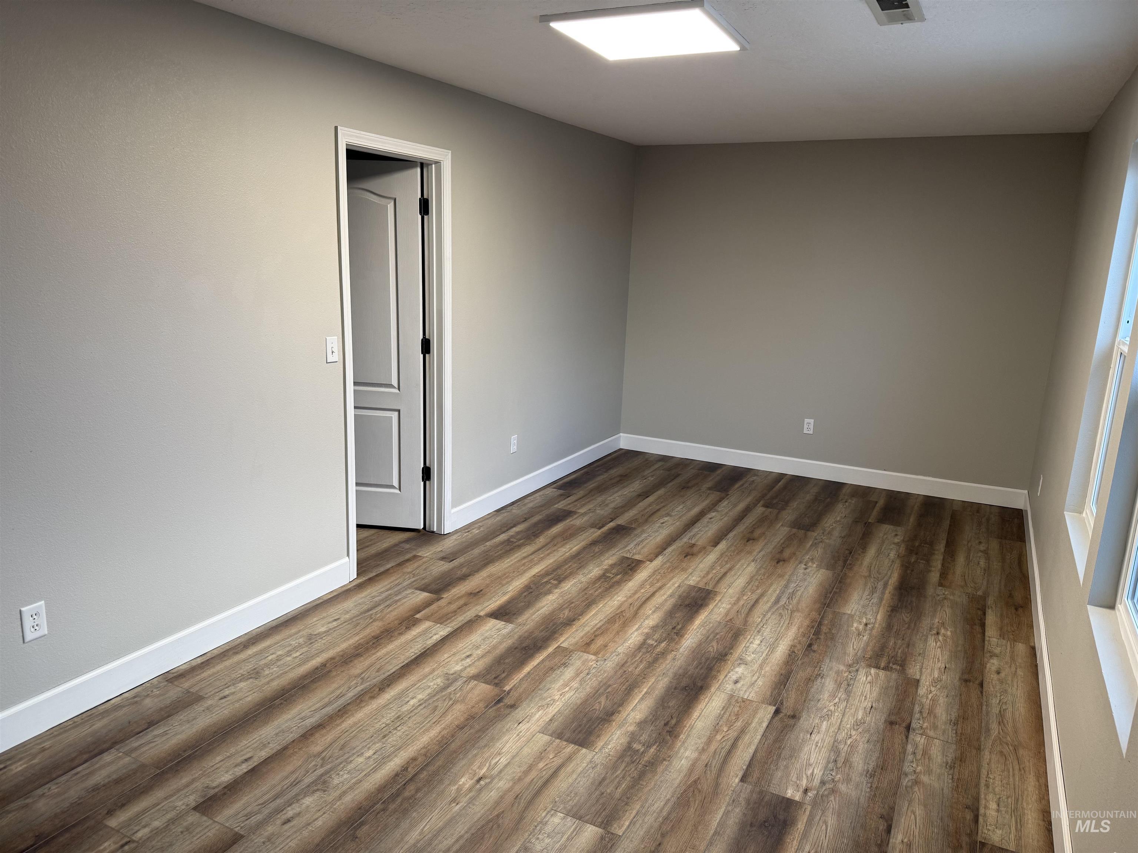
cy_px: 426
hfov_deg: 71.6
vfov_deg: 56.8
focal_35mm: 24
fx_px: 789
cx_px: 569
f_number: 1.78
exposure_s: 1/60
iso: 100
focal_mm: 6.76
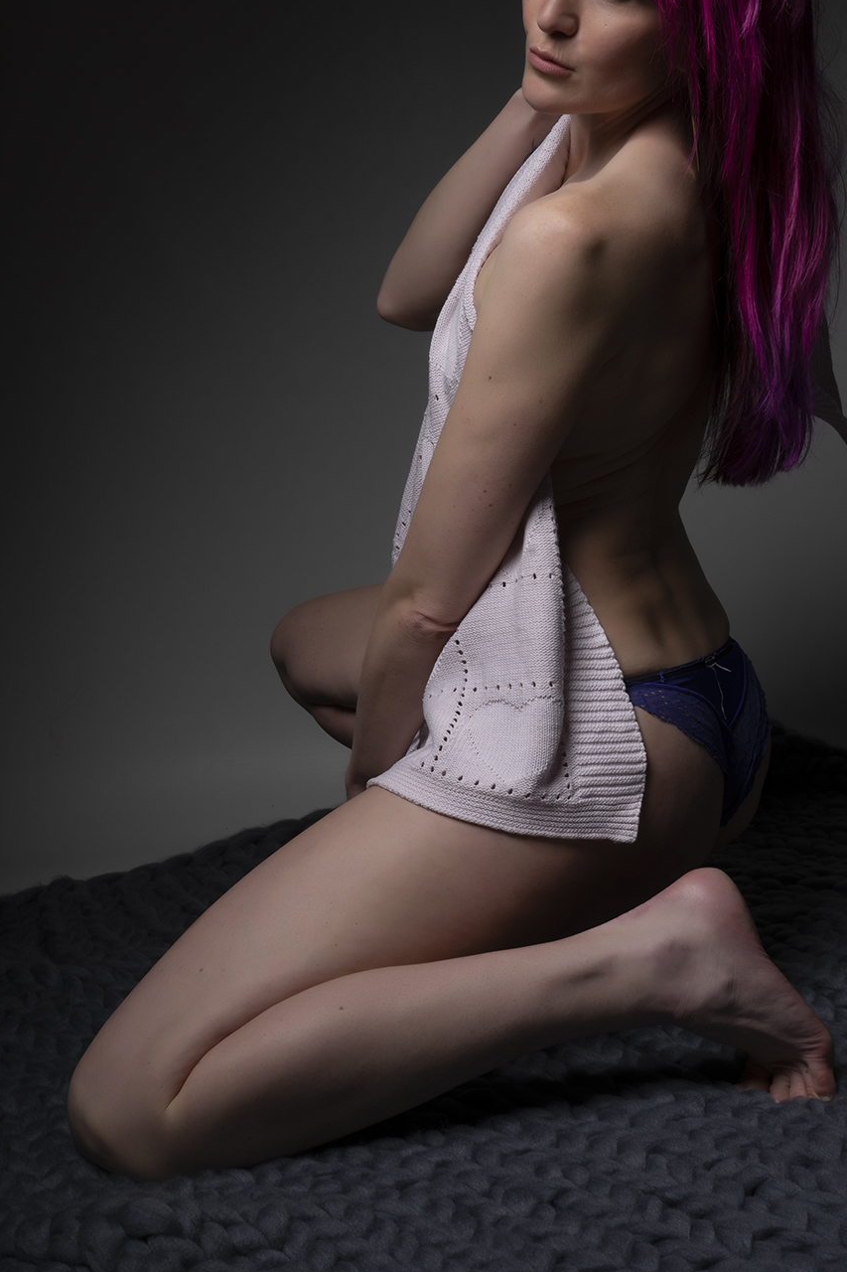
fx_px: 1941
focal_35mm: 55
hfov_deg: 24.6
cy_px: 505
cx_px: 519
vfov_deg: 36.1
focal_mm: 44
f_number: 16
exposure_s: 1/200
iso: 200
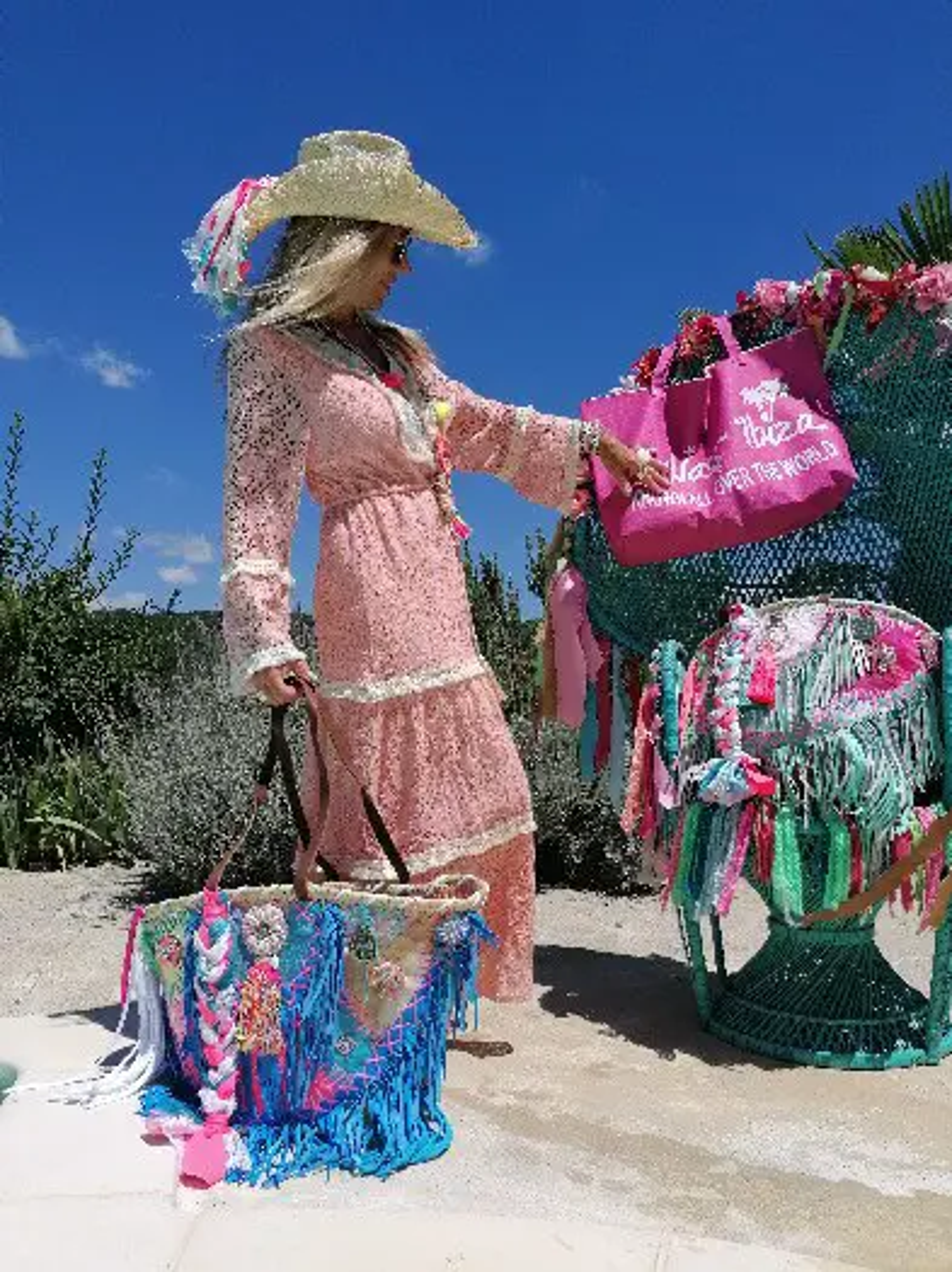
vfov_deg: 65.4
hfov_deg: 51.3
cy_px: 636
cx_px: 476
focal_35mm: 27
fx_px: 991
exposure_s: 1/2857
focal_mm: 4.75
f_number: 1.8
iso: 50
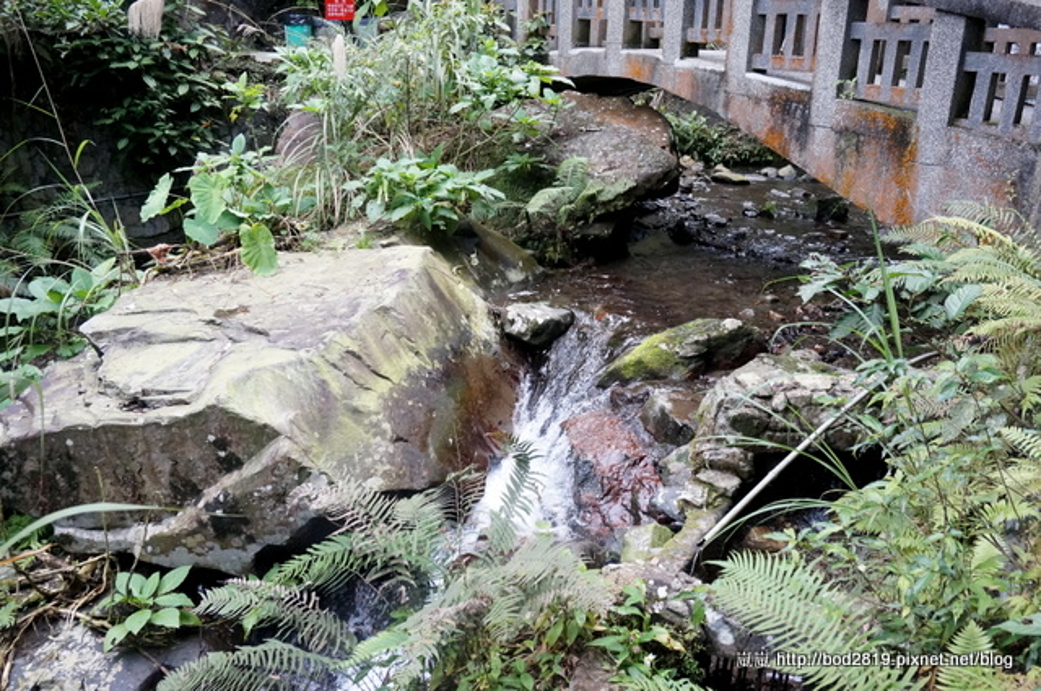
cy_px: 346
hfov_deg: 59.6
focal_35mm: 32
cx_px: 520
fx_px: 910
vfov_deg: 41.6
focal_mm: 21
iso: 3200
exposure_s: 1/400
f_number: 5
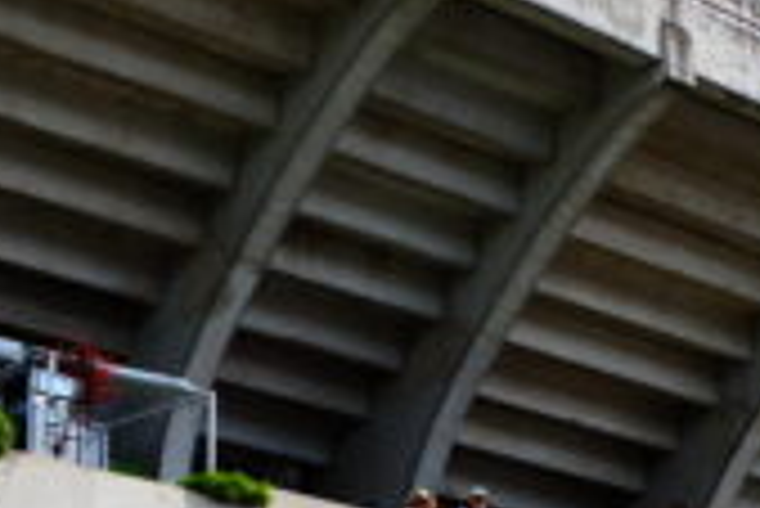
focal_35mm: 109
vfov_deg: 12.4
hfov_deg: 18.7
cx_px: 540
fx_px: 2303
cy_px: 521
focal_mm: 16
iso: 400
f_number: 5.6
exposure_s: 1/1300
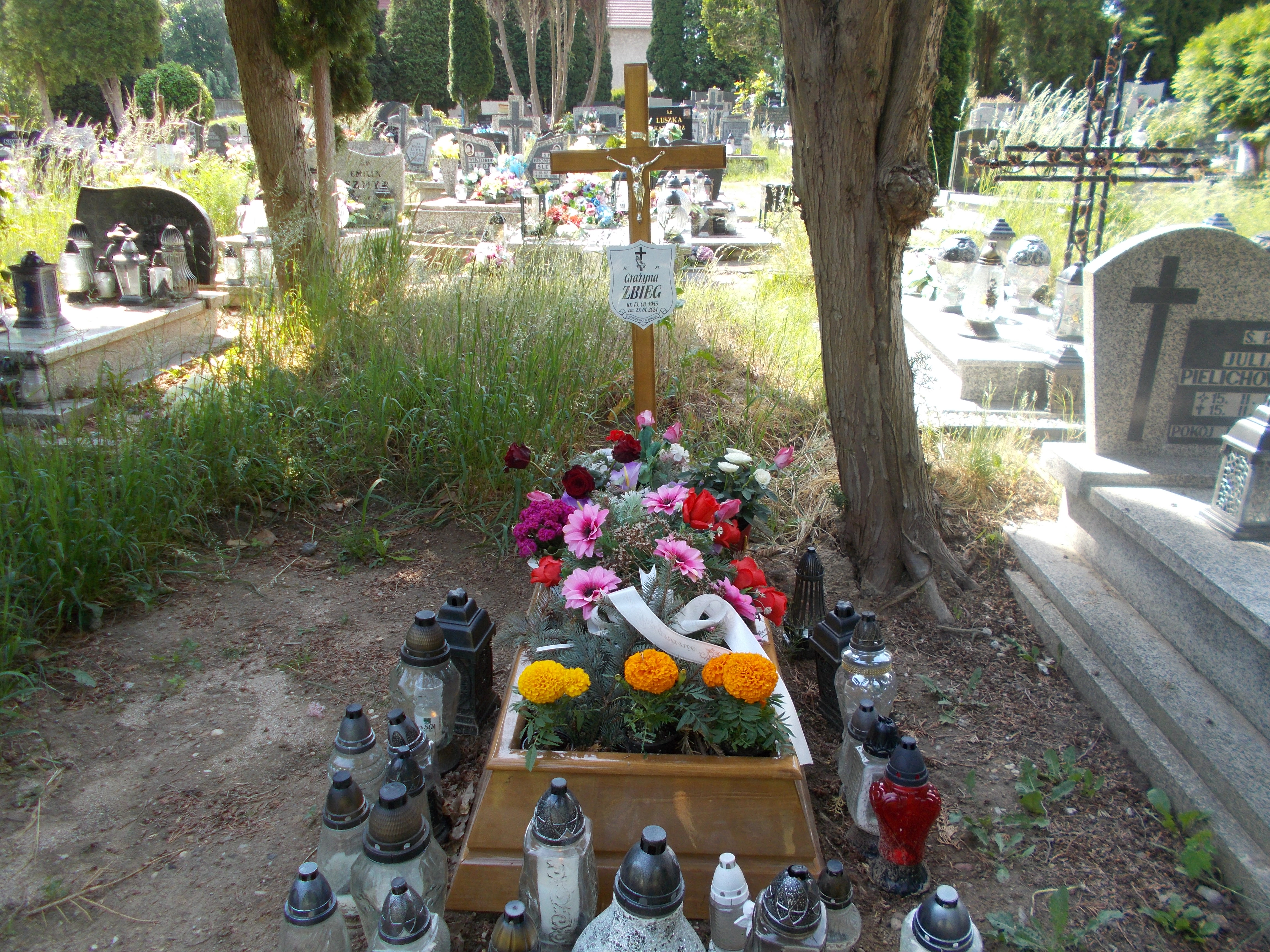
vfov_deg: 53.1
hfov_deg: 67.3
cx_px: 635
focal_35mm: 26
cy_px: 476
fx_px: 954
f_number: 3.2
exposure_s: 1/160
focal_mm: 4.6
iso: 80
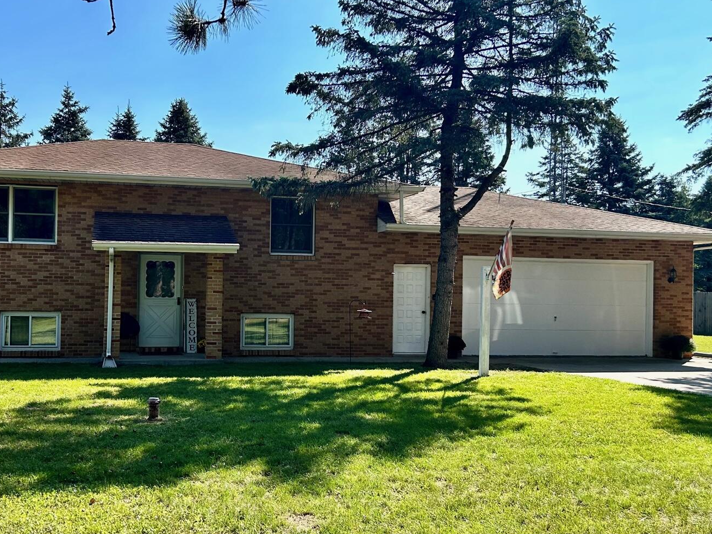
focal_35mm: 40
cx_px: 264
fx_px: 823
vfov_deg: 36.0
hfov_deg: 46.3
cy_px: 274
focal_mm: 5.7
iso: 50
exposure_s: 1/2695
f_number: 1.5
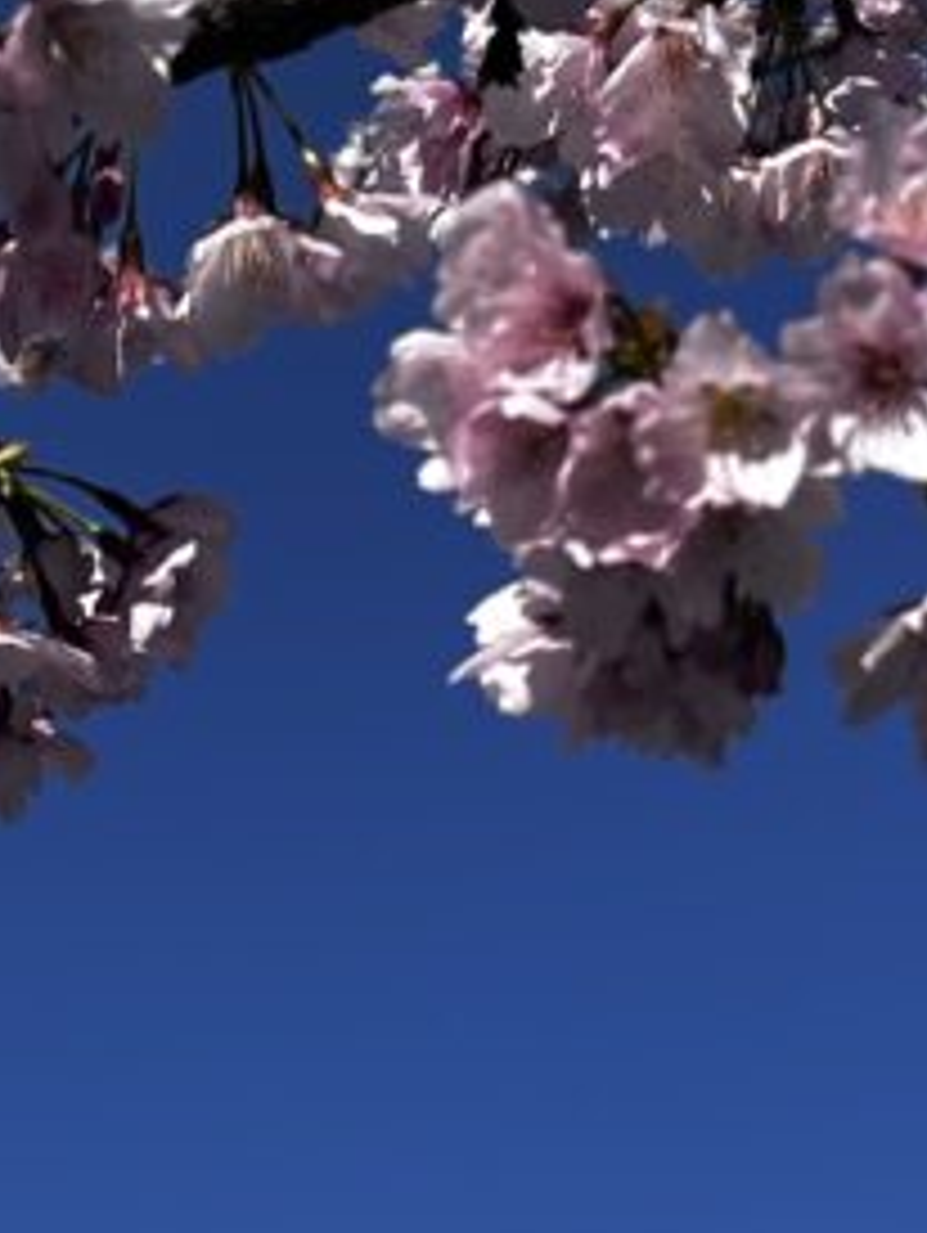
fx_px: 3458
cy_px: 1480
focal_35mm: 97
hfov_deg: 15.1
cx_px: 68
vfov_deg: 19.1
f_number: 1.5
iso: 50
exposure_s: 1/5319
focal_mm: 5.7
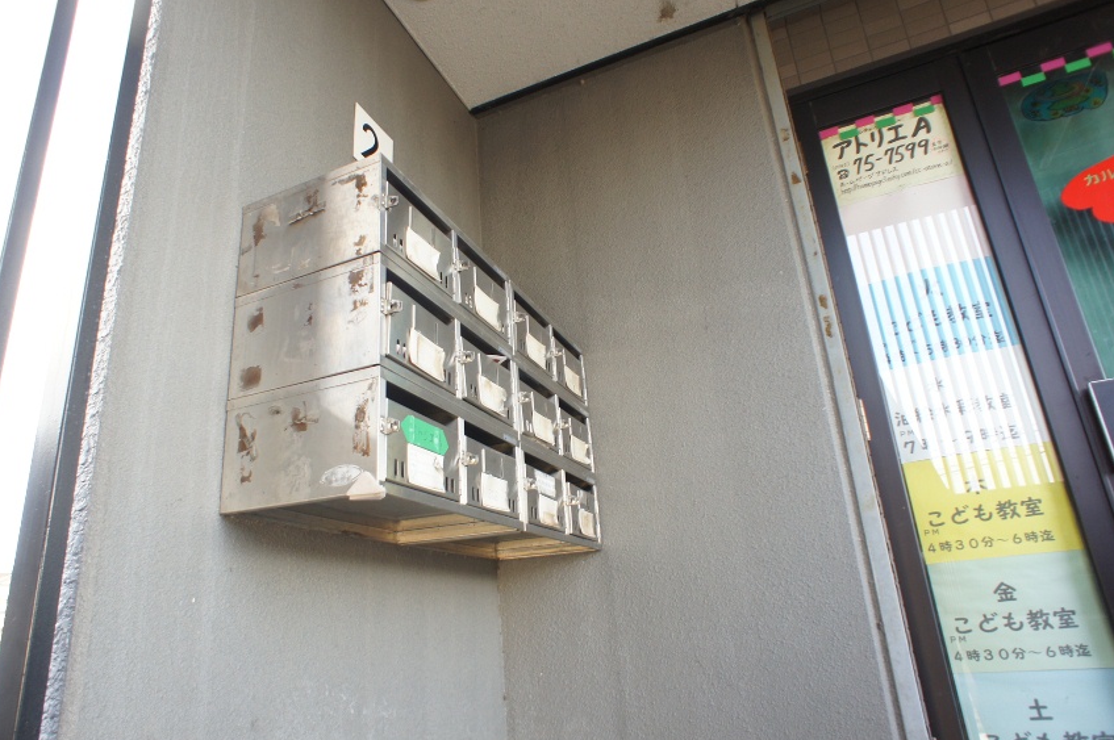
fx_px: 897
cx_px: 520
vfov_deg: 44.8
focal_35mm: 29
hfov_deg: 63.6
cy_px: 400
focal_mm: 16
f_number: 3.5
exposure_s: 1/40
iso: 200
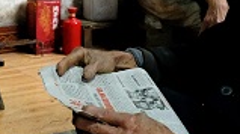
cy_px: -78
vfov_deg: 10.8
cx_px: 6
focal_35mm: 107
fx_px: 680
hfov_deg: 19.5
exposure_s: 1/125
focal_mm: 18
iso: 10000
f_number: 3.5
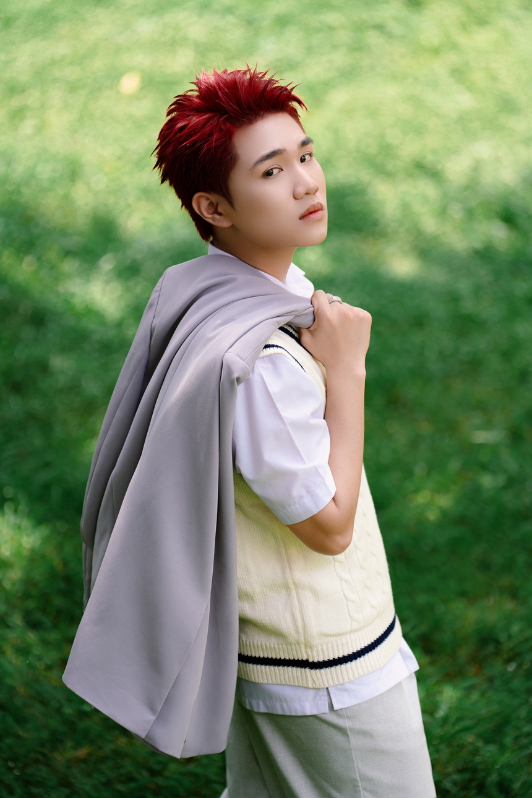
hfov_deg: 8.3
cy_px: 399
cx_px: 266
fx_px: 3657
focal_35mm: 165
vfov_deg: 12.5
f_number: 3.2
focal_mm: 165
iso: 160
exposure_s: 1/640
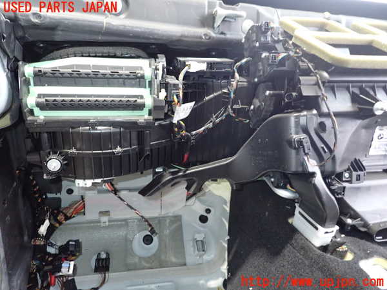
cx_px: 194
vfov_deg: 54.9
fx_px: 279
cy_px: 145
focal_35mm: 25
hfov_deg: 69.4
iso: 800
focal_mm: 4.5
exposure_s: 1/20
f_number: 2
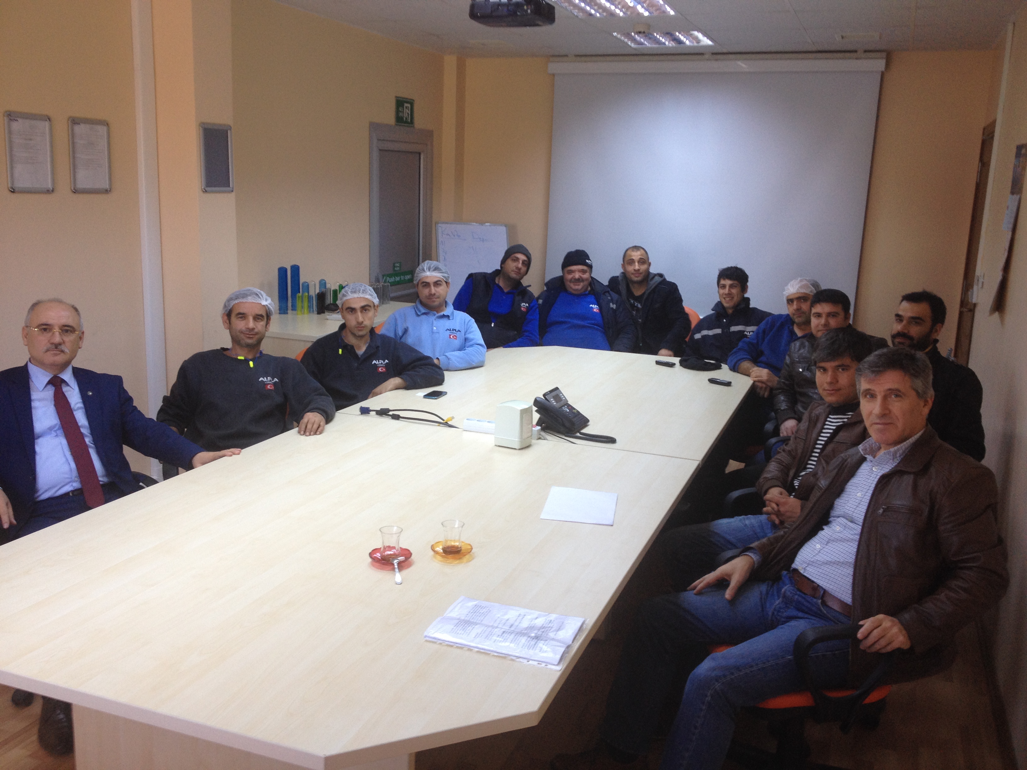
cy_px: 385
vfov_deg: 40.7
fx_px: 1038
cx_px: 514
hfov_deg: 52.6
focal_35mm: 35
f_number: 2.4
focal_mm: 4.28
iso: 50
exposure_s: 1/25
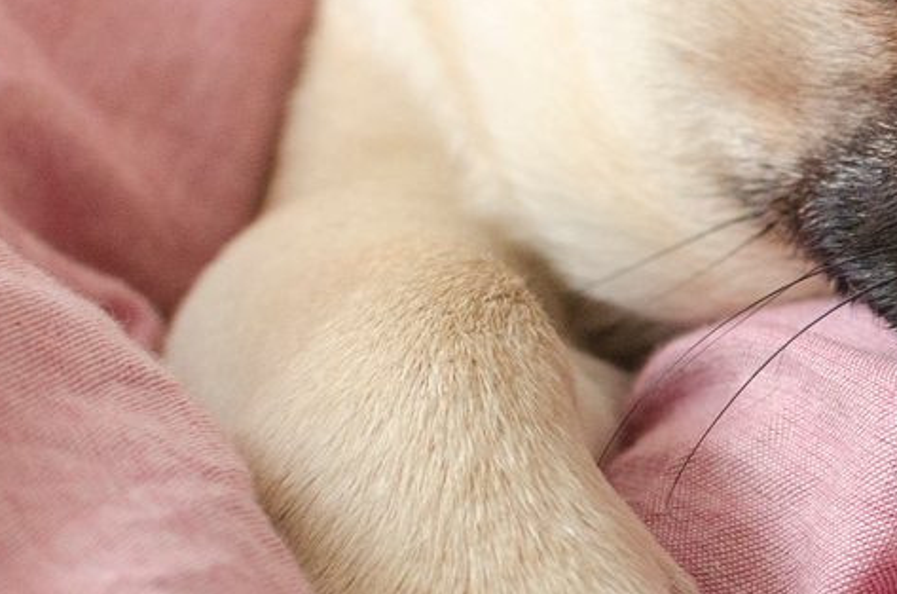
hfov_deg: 8.5
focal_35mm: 236
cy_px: 18
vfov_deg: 5.8
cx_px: 1357
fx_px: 5873
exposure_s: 1/100
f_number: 4.5
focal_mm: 35
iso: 640
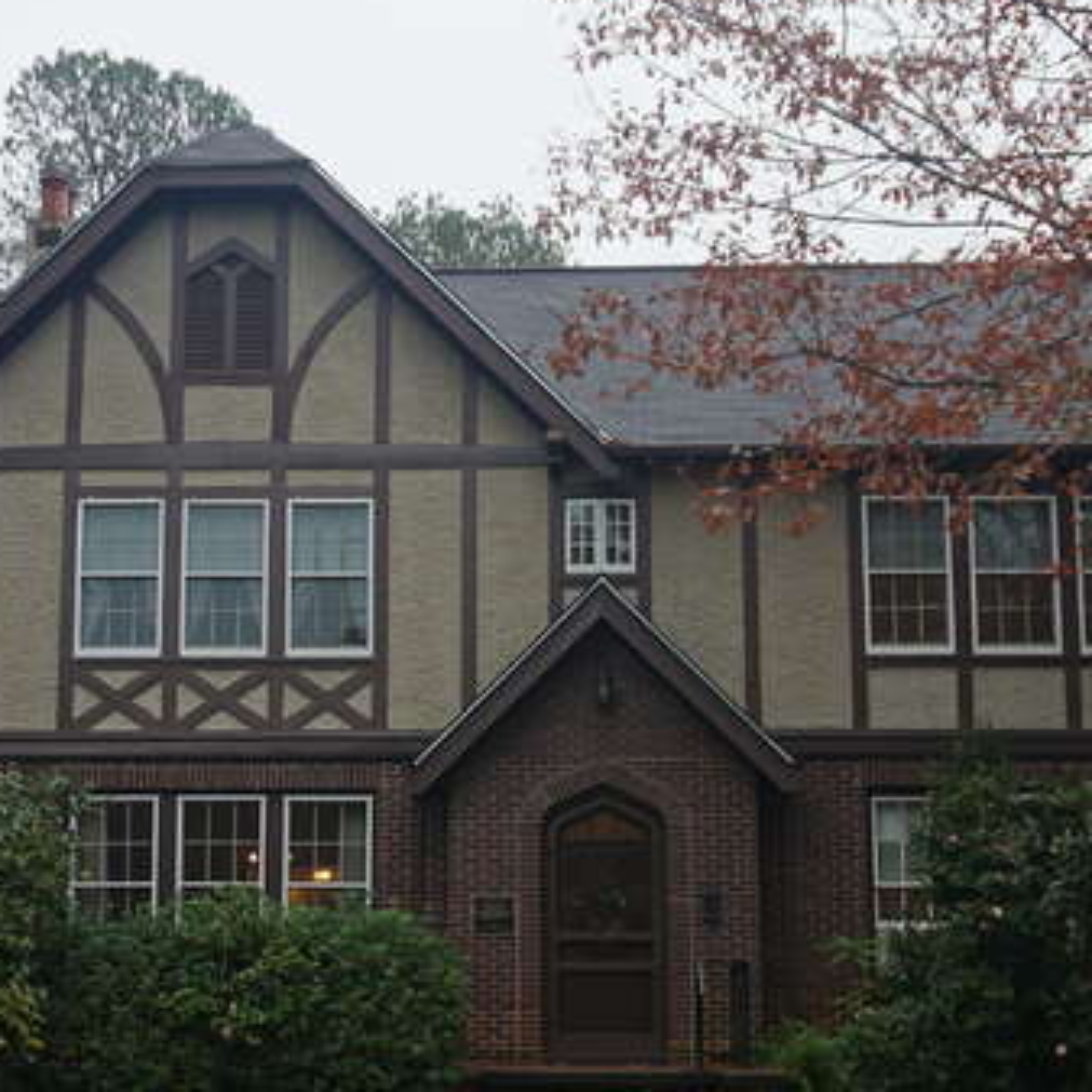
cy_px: 625
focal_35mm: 61
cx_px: 548
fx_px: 2176
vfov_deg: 28.1
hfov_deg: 28.2
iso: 100
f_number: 4
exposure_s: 1/60
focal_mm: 21
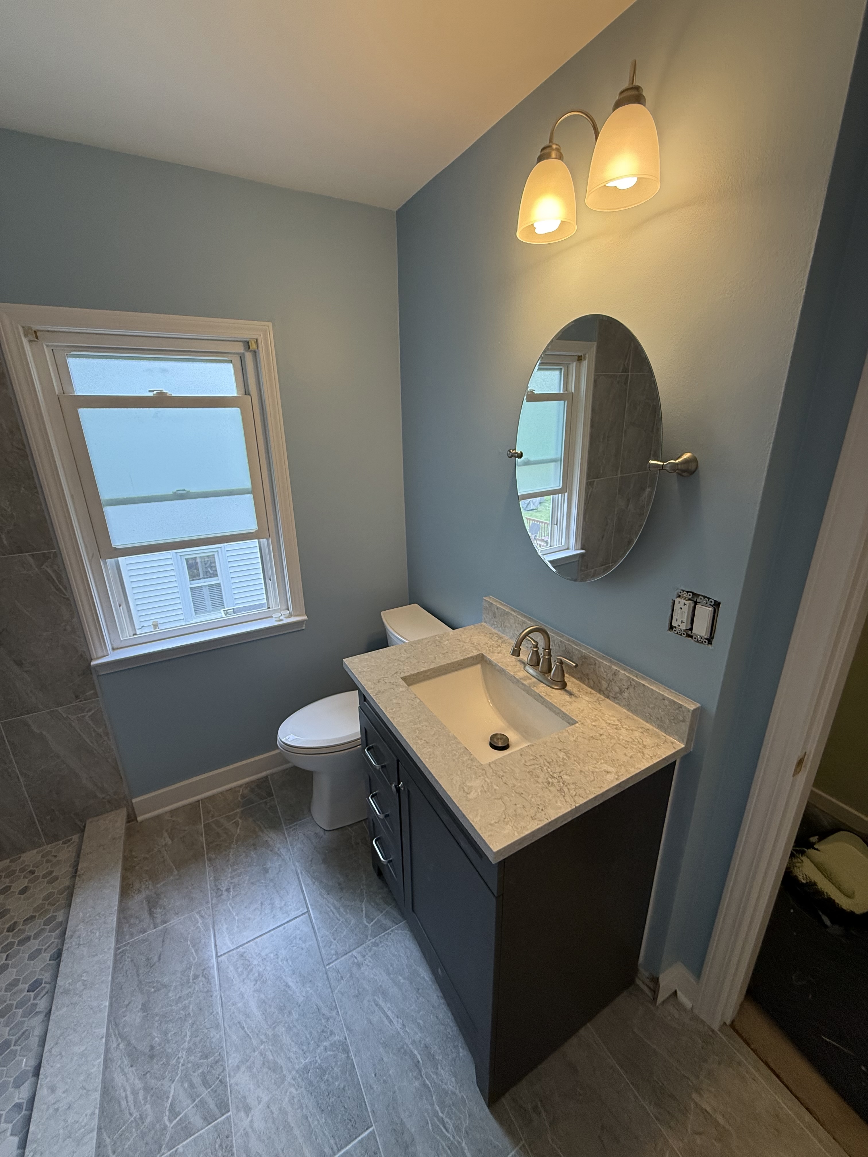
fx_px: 468
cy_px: 578
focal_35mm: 14
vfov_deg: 102.1
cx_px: 434
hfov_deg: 85.7
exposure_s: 1/120
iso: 160
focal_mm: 2.22
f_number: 2.2
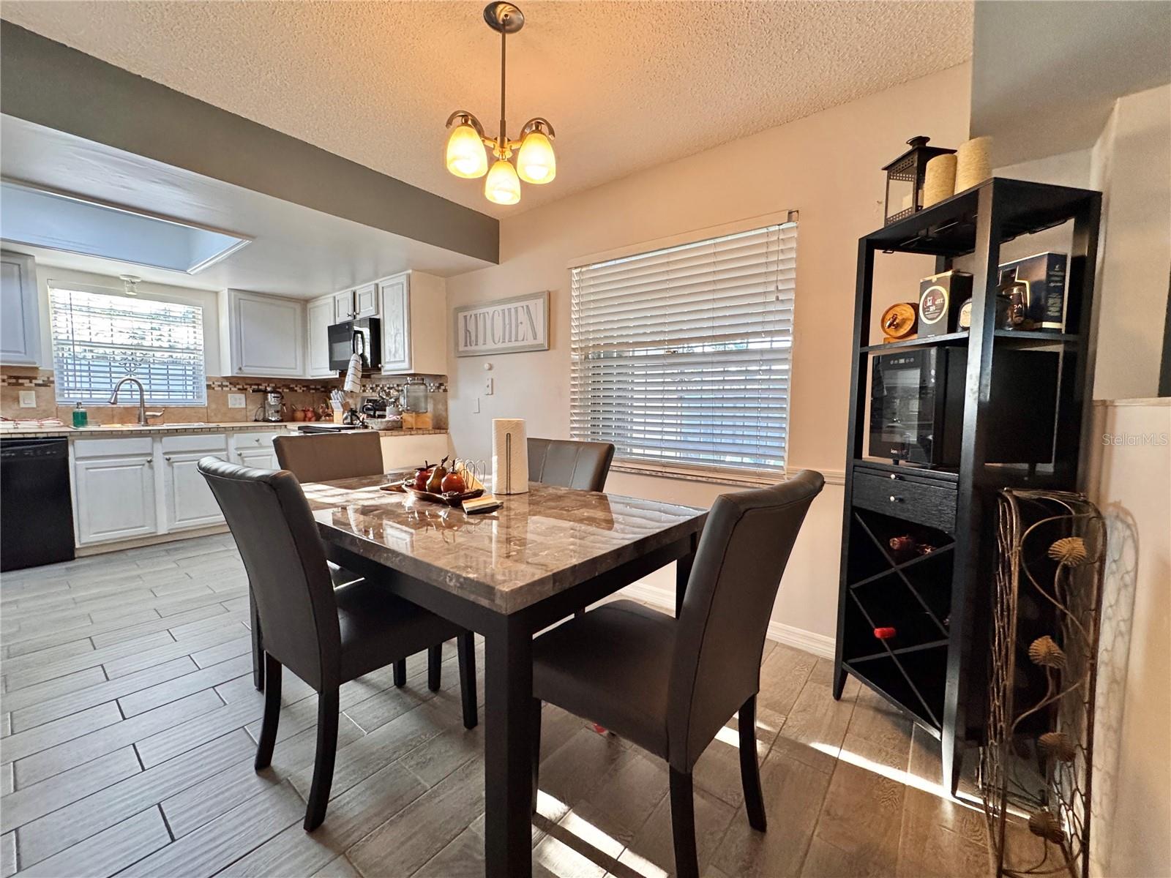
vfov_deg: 85.7
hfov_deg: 102.1
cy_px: 439
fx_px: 474
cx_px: 586
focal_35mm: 14
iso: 320
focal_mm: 2.22
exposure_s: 1/120
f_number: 2.2
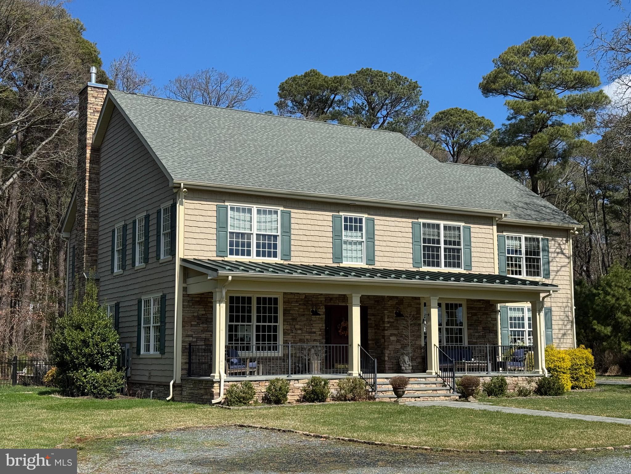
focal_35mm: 48
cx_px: 316
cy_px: 237
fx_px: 875
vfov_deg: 30.3
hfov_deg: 39.7
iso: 64
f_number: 1.78
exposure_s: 1/5376
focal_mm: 6.76
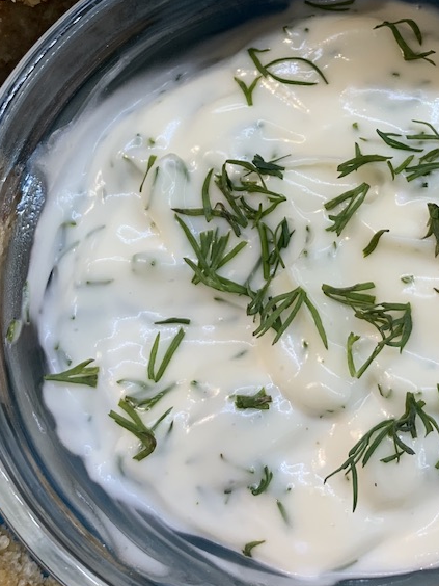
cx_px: 320
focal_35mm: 59
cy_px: 98
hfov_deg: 24.6
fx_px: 998
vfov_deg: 31.6
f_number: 1.8
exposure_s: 1/73
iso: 100
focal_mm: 4.25
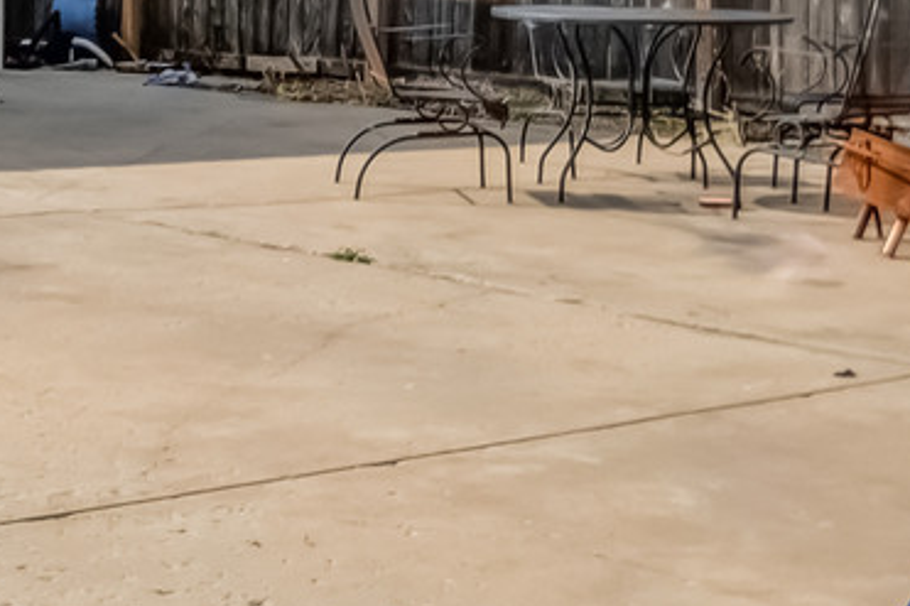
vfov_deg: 13.7
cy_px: -177
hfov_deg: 19.5
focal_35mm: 96
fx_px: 2425
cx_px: -283
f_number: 8
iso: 400
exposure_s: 1/5000
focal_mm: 15
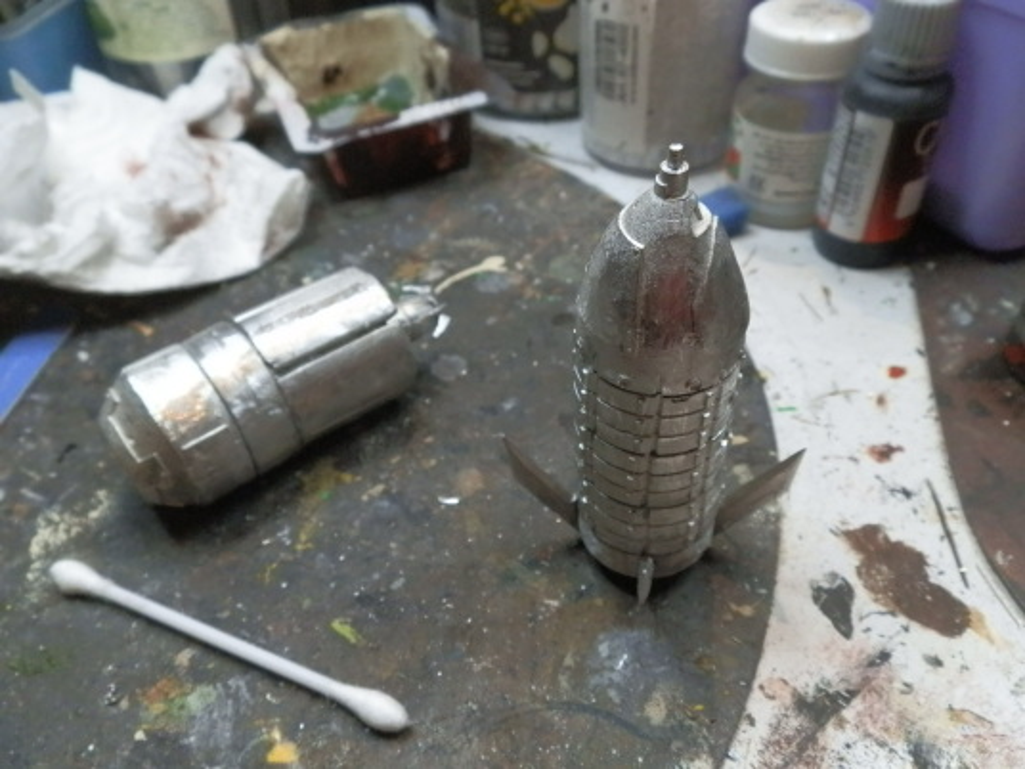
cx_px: 512
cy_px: 384
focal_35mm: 28
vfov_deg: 49.7
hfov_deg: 63.4
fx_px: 829
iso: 400
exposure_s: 1/200
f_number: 3.1
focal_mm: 5
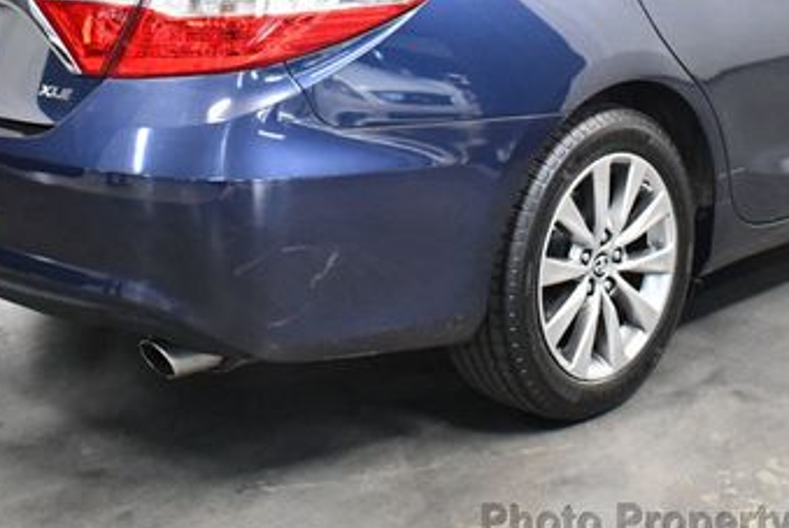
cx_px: 454
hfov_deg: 29.6
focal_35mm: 68
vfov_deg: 19.8
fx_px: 1492
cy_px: 70
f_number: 3.5
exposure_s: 1/125
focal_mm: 18
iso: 2800
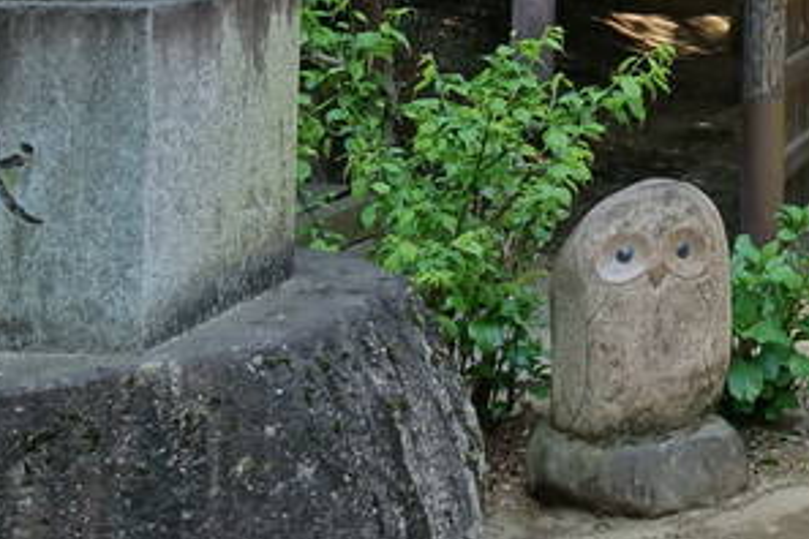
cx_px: 1092
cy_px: -332
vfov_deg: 13.1
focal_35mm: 97
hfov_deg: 19.2
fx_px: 2180
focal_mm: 8.8
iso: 125
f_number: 4
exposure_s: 1/80
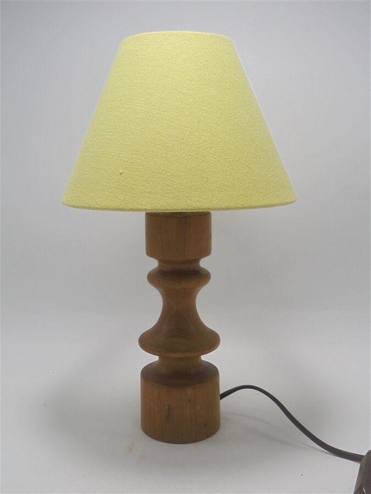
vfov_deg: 49.0
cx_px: 186
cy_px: 247
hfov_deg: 37.7
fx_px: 543
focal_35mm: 38
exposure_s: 1/80
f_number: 4.2
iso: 100
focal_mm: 6.9
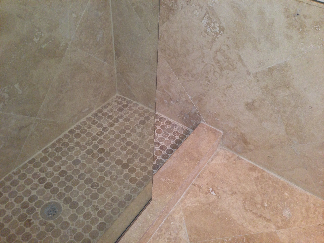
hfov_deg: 55.4
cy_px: 122
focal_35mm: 33
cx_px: 162
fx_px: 309
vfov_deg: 42.9
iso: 160
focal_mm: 4.13
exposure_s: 1/20
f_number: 2.4
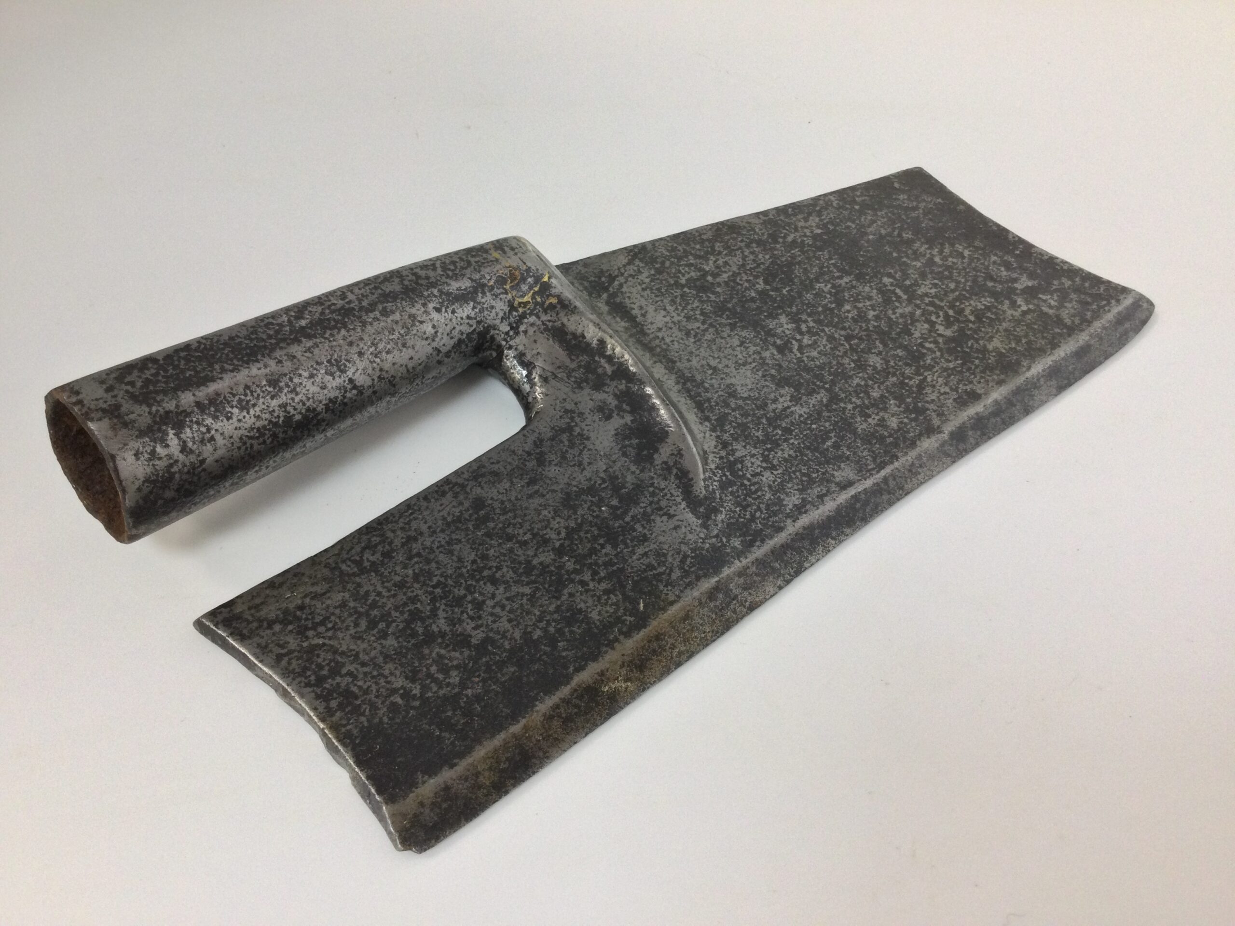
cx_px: 618
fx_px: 1106
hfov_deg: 58.4
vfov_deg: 45.4
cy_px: 463
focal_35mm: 31
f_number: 2.4
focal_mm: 3.3
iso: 50
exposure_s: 1/33
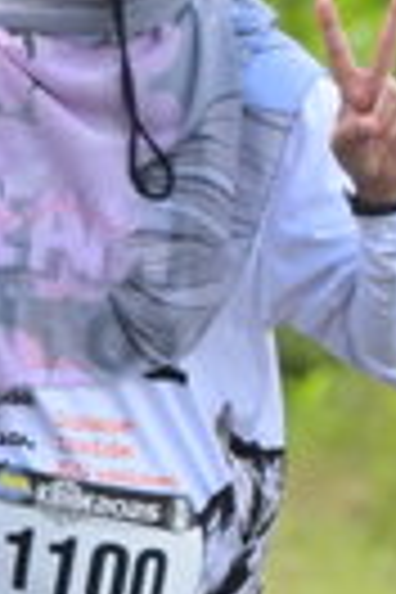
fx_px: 17010
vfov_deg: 2.0
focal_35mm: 1031
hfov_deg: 1.3
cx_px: -284
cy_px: 284
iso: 1600
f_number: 5.6
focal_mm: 170
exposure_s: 1/1250
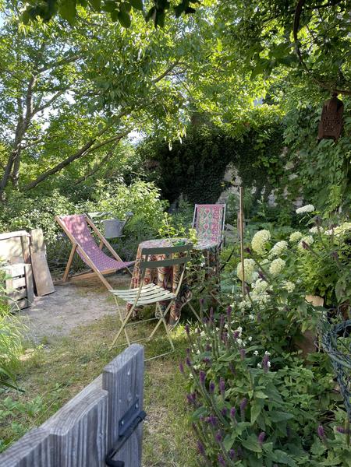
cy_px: 234
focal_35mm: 26
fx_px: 352
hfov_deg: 53.1
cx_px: 176
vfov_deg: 67.3
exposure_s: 1/169
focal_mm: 4.2
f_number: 1.6
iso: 32
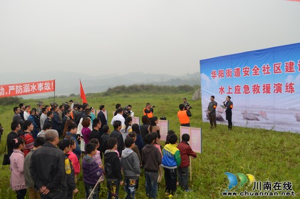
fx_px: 274
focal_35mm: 33
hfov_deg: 57.3
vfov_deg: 39.8
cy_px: 100
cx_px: 150
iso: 100
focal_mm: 22
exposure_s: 1/200
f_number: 5.6
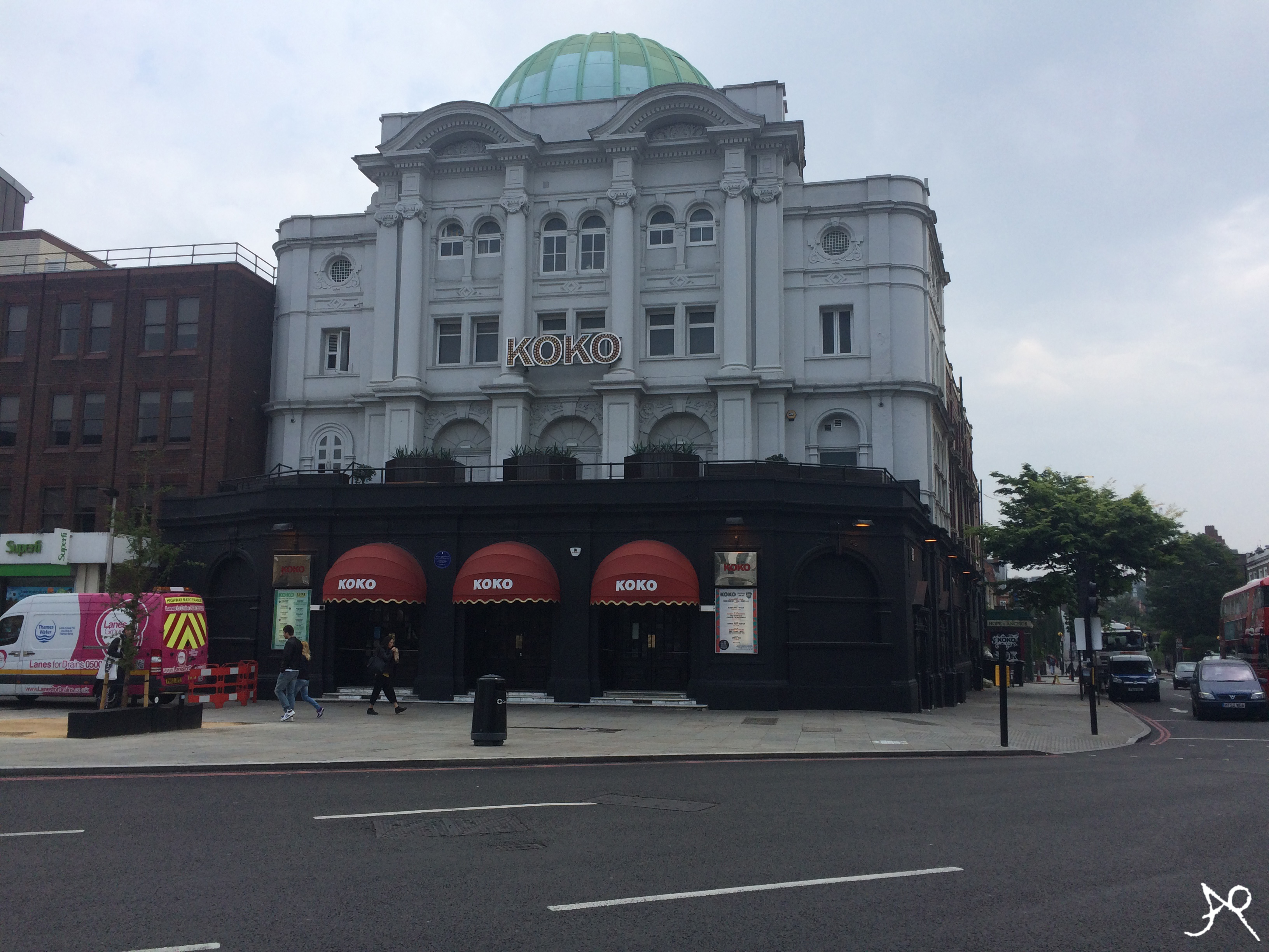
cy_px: 476
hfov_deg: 61.7
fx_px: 1063
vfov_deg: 48.2
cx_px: 634
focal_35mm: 29
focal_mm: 4.15
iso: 32
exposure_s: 1/1580
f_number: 2.2
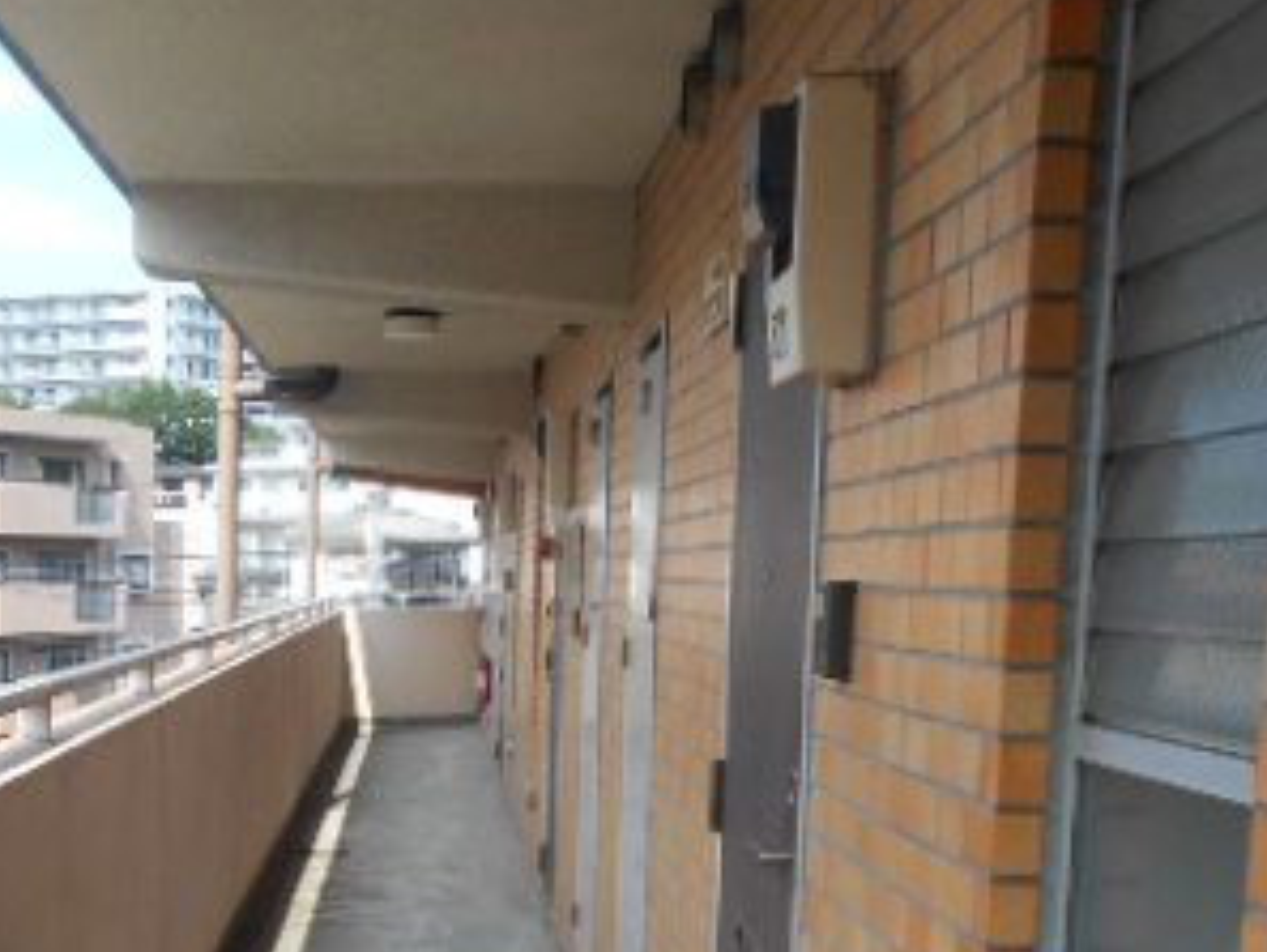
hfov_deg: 33.6
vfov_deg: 25.0
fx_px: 2051
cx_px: 316
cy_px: 935
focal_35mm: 56
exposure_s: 1/400
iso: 80
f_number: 3.2
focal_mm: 4.6
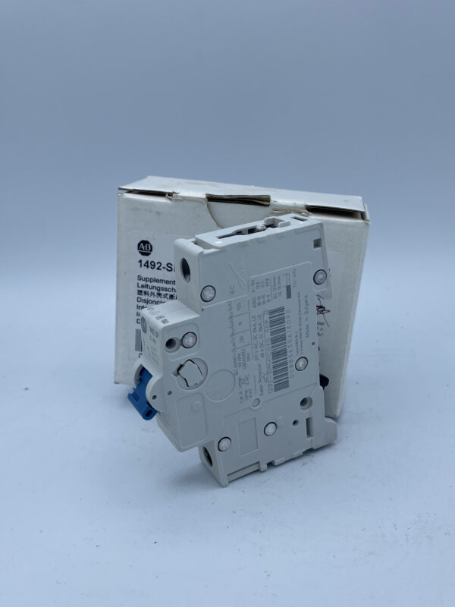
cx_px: 228
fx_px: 456
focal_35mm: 26
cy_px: 304
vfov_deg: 67.3
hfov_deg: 53.1
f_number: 1.8
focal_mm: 4.25
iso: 32
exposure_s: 1/1727
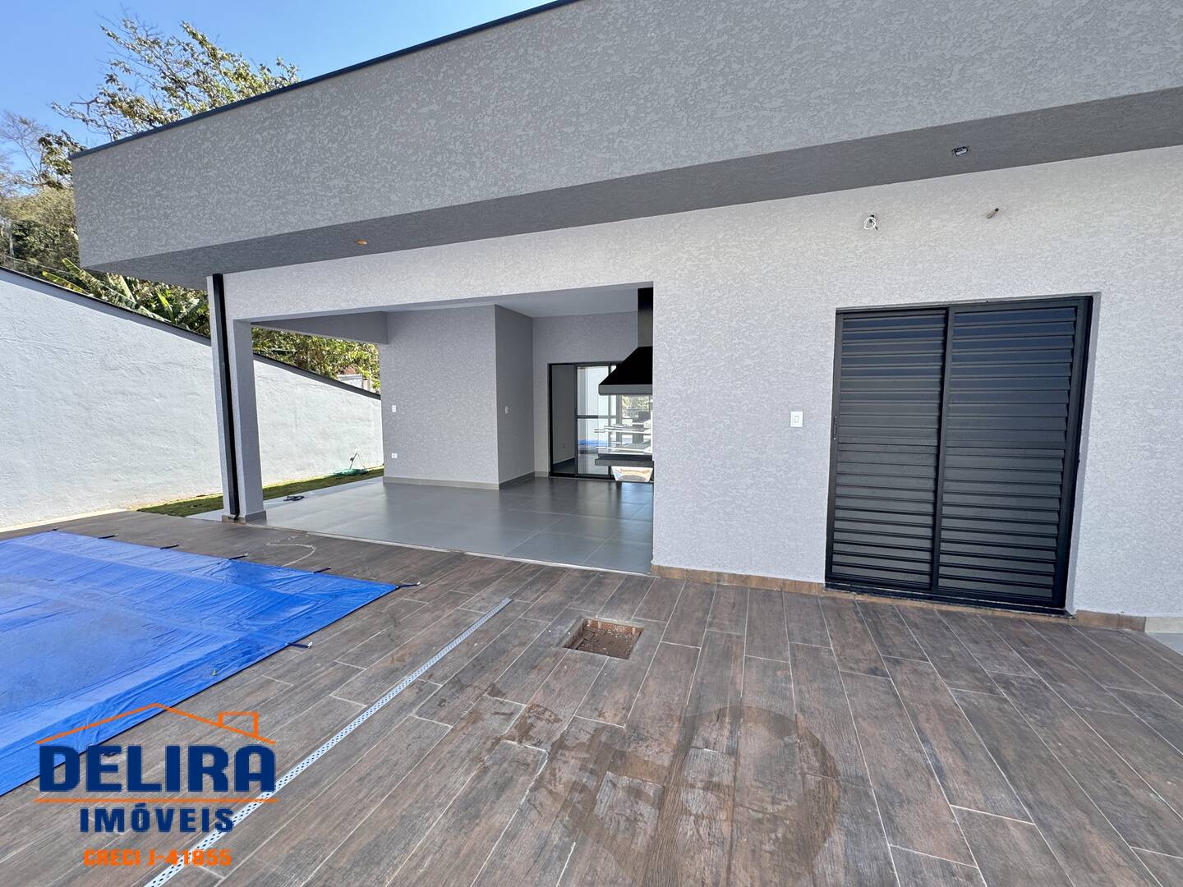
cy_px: 444
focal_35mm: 14
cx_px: 592
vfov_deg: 85.7
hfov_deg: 102.1
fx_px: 478
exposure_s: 1/451
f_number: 2.2
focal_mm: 2.22
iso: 40
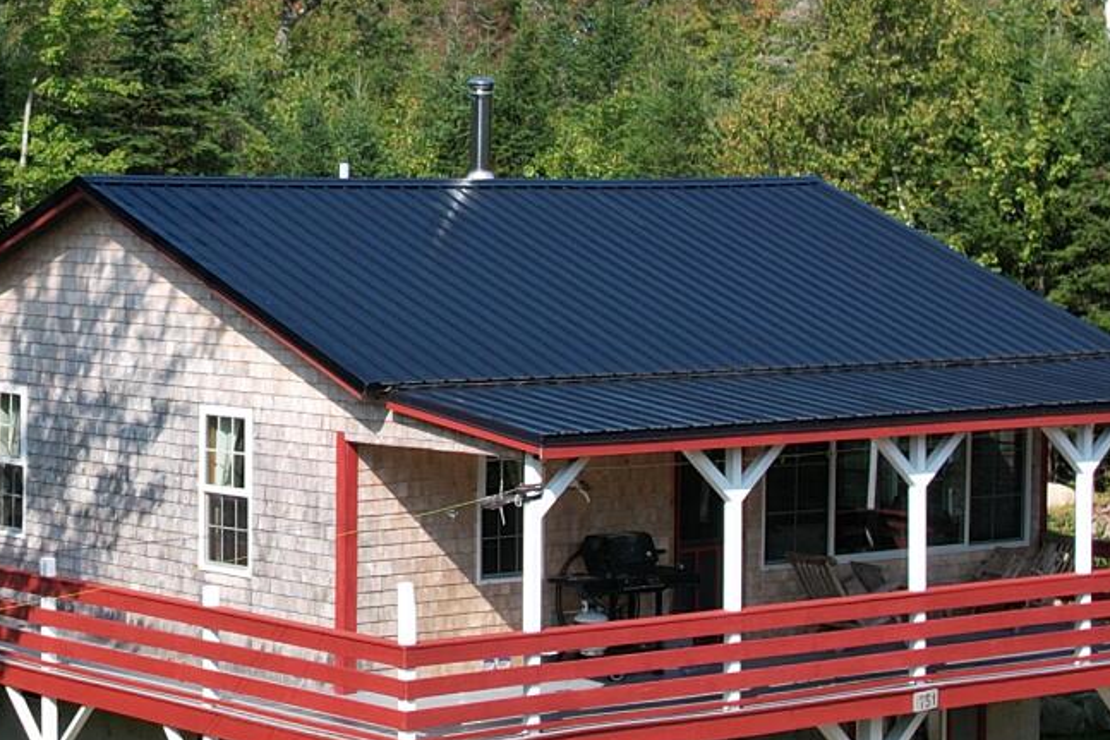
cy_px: 167
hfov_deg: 19.5
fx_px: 3144
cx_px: 48
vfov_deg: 13.4
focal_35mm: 102
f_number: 2.8
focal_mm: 8.38
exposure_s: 1/1500
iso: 110
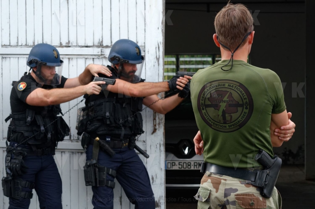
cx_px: 158
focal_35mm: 128
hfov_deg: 16.1
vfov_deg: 10.7
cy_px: 104
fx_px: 1113
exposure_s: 1/250
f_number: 8
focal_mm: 85
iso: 250
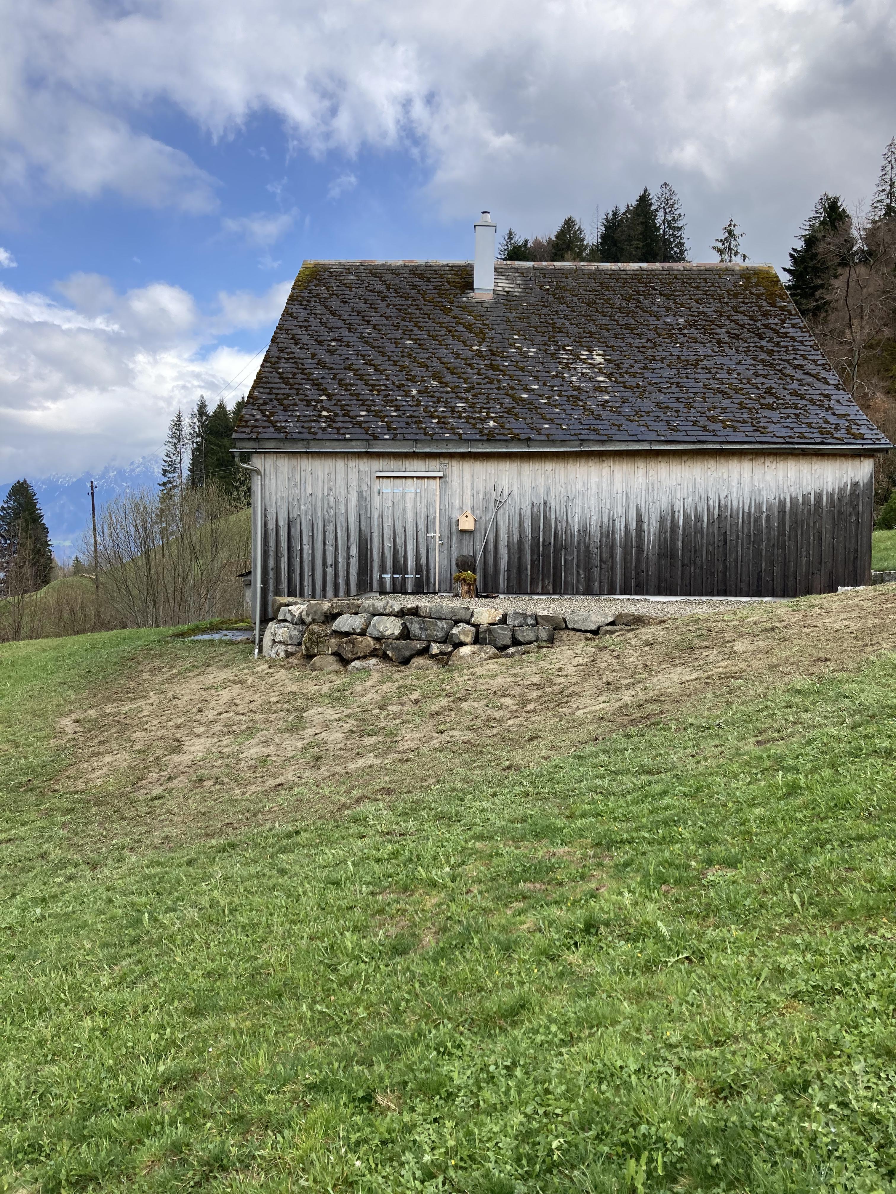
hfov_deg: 49.7
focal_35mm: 28
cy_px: 597
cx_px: 448
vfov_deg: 63.4
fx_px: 966
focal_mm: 3.99
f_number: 1.8
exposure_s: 1/1350
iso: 20
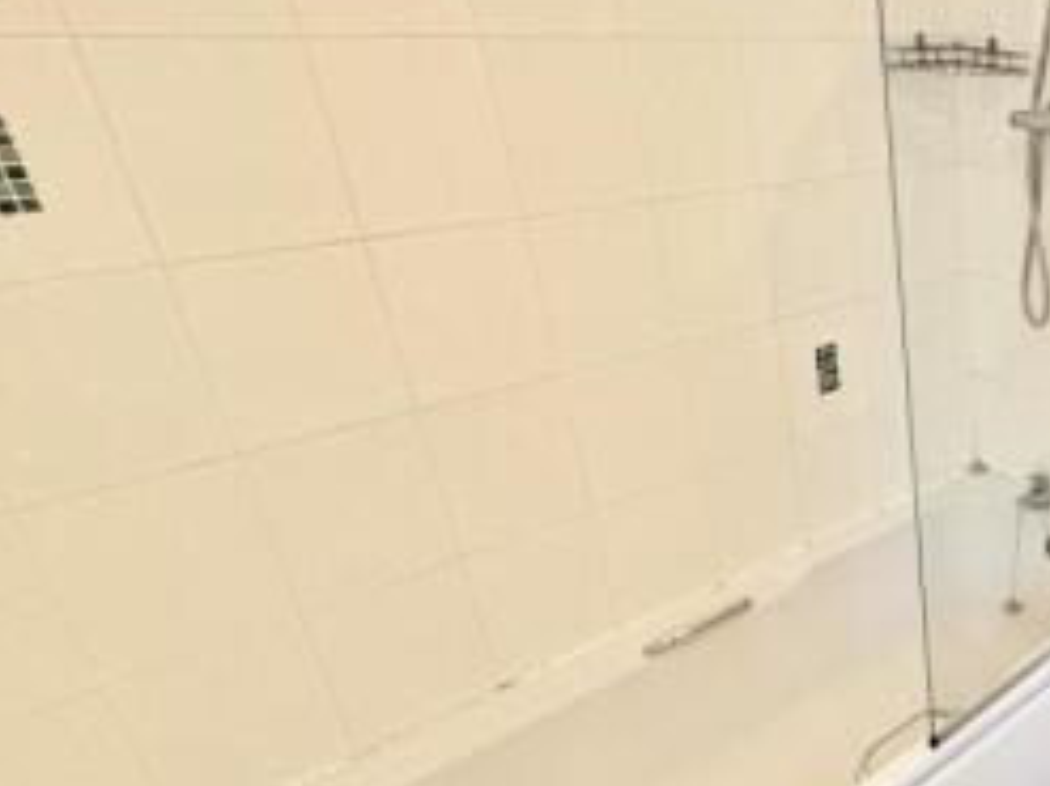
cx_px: 1201
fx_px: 1000
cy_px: 461
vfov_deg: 42.8
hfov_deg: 41.6
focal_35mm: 33
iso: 1000
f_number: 2.2
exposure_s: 1/51
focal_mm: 2.22
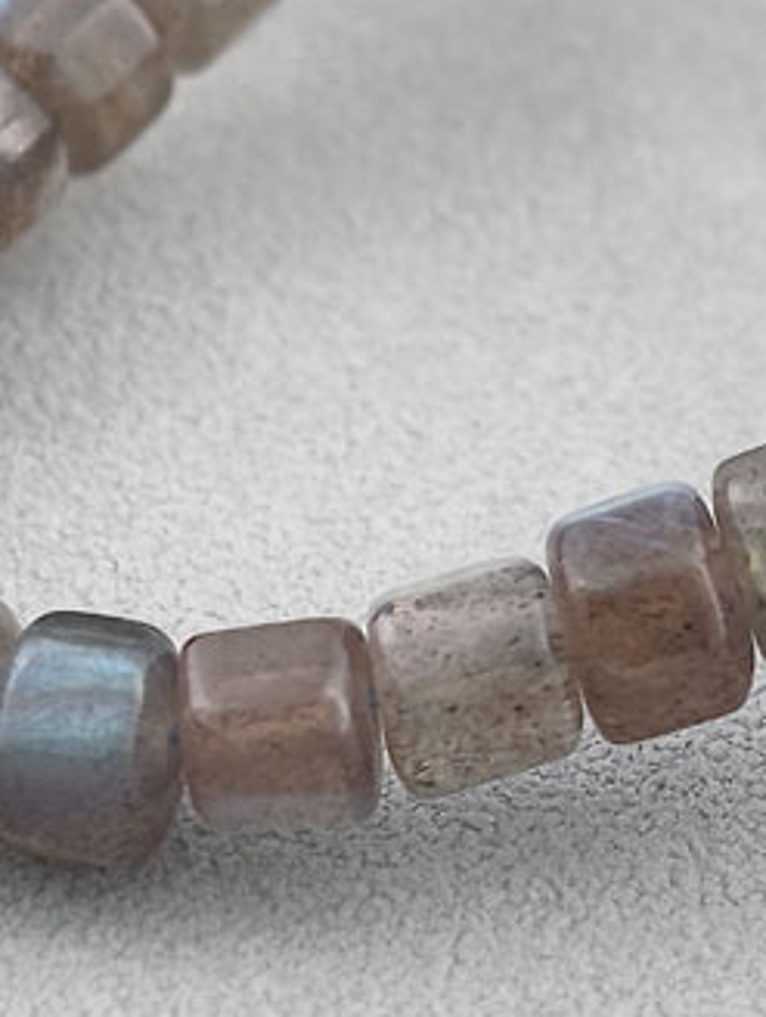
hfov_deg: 5.0
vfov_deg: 6.6
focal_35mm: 299
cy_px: -212
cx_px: 719
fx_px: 8799
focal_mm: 22.48
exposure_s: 1/160
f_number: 2.67
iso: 125
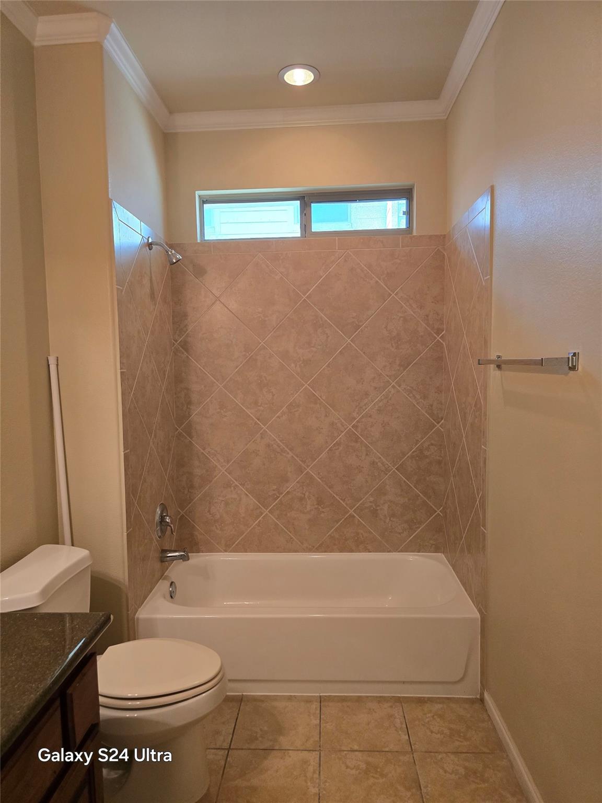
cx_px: 301
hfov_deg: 58.9
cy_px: 402
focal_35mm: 23
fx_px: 533
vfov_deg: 73.9
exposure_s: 1/120
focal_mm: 6.3
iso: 400
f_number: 1.7
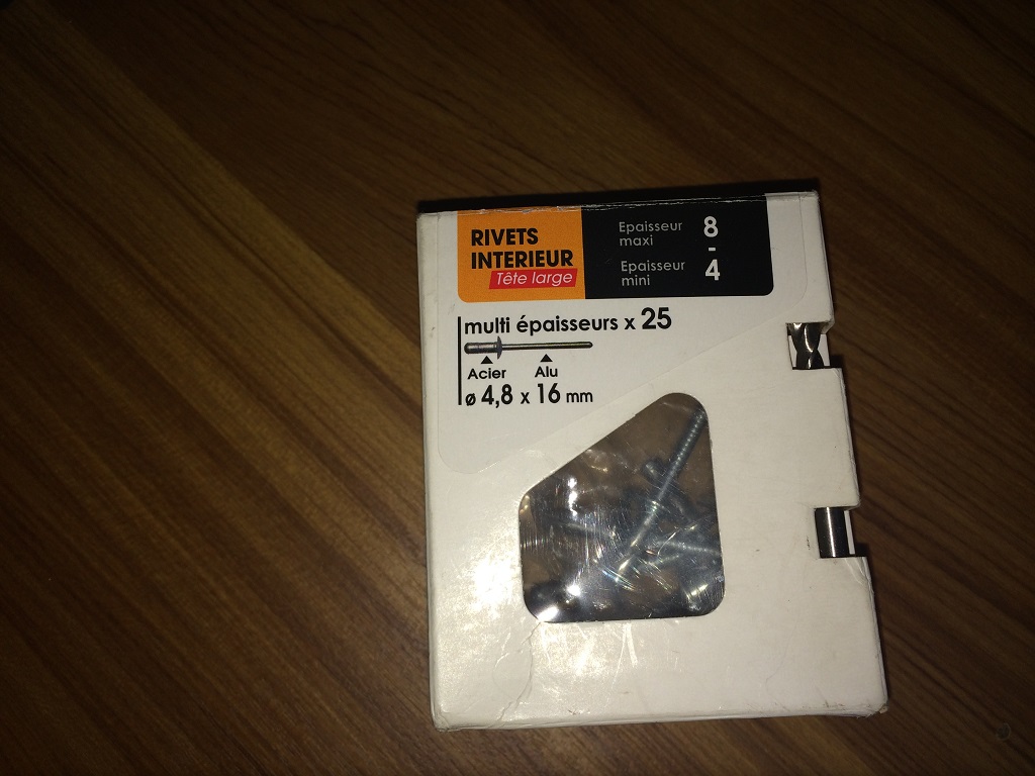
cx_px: 518
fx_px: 897
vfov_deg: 46.8
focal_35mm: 30
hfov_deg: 60.0
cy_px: 388
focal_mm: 4.12
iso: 32
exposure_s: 1/316
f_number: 2.2
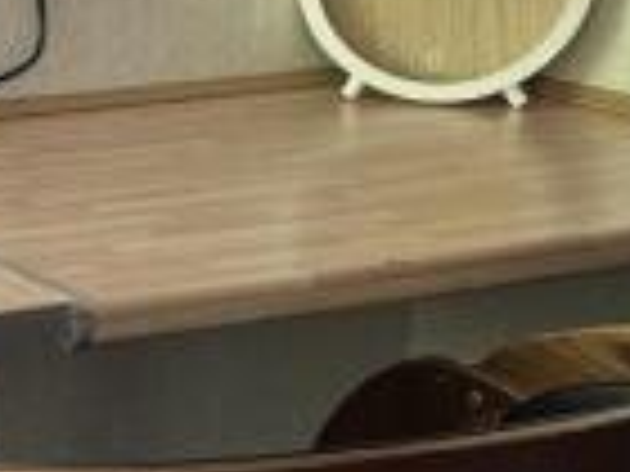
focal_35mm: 100
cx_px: -412
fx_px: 1820
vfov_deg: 14.8
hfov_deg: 17.0
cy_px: 191
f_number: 1.78
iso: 250
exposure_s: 1/65
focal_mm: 6.86
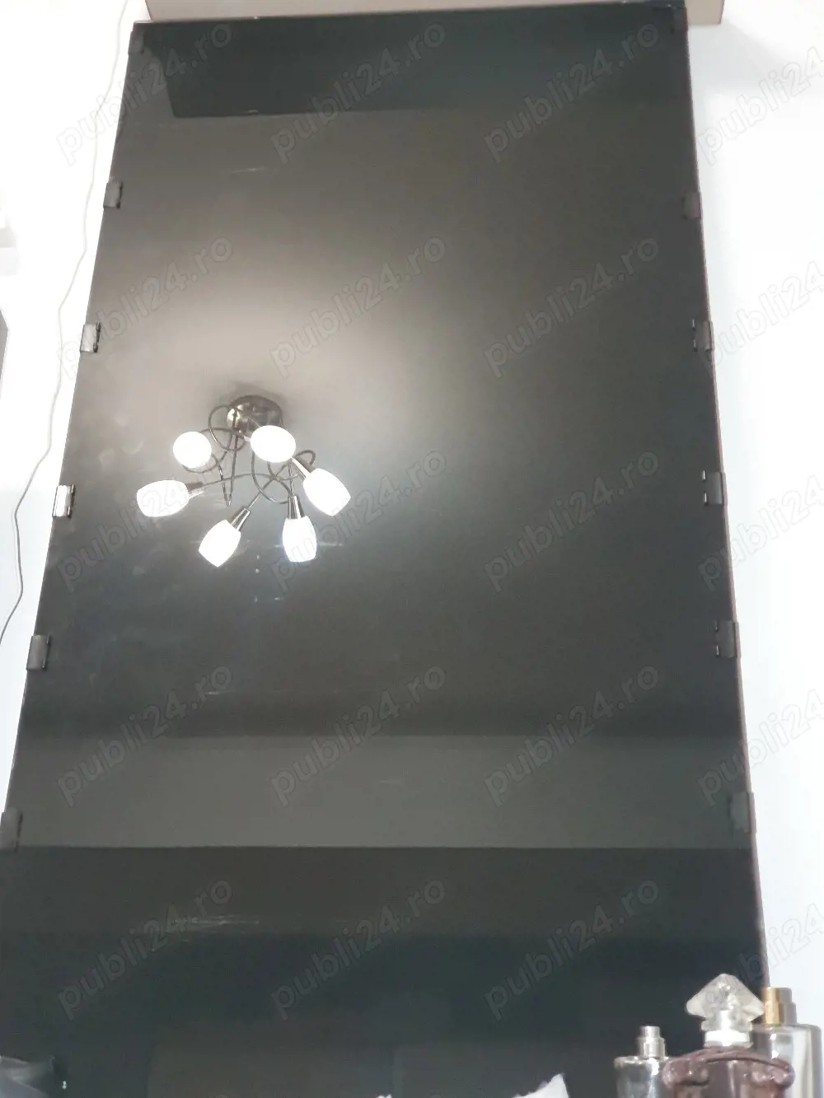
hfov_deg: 28.0
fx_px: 1650
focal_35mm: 52
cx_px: 412
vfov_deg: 36.8
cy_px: 549
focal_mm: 6
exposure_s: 1/17
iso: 400
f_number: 2.4
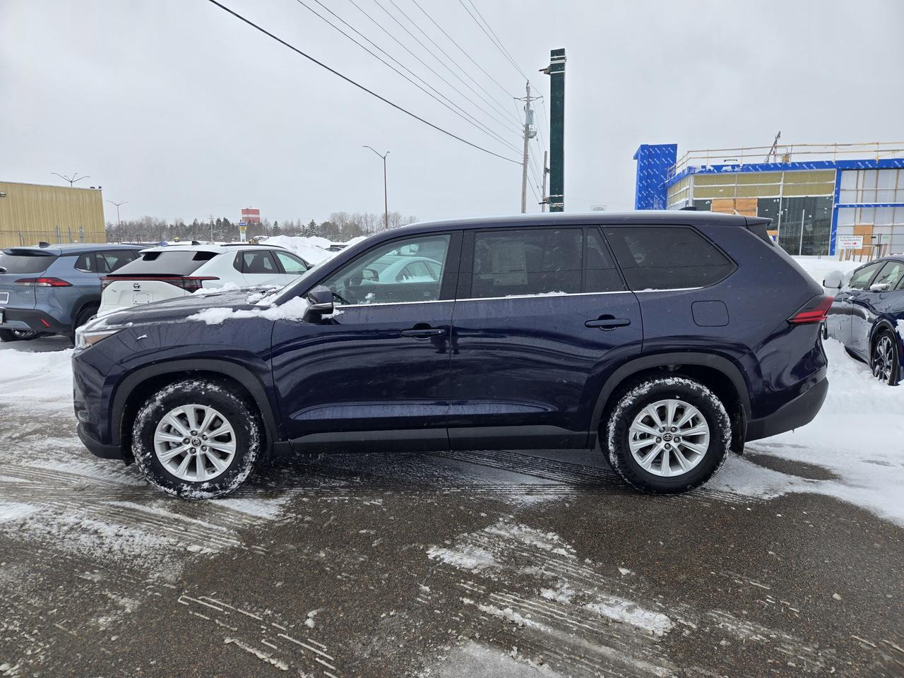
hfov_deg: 73.9
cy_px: 339
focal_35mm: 23
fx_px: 601
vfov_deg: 58.9
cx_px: 452
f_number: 1.8
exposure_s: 1/380
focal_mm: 5.4
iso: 25
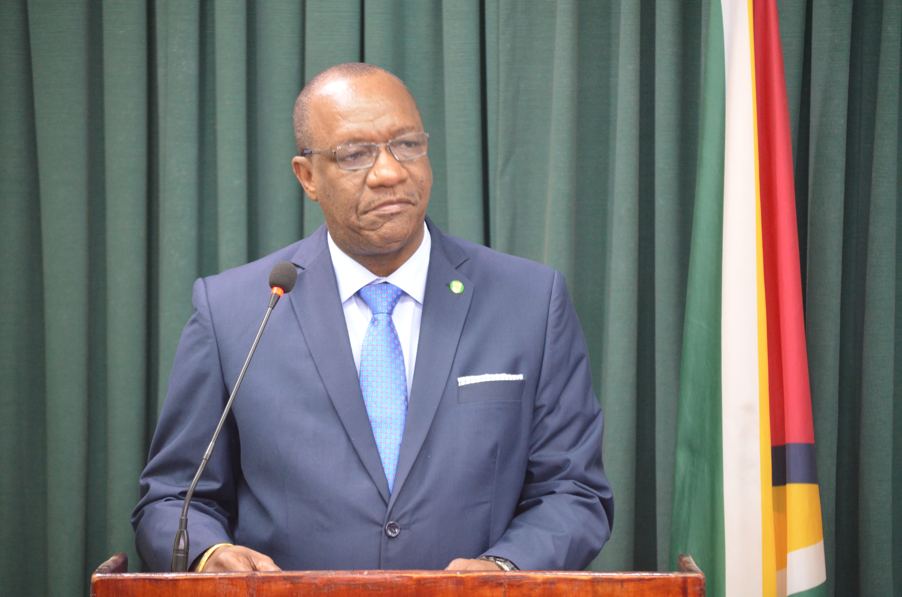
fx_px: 4351
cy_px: 298
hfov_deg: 11.8
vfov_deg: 7.9
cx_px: 451
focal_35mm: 174
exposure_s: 1/30
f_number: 4.8
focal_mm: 116
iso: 2000
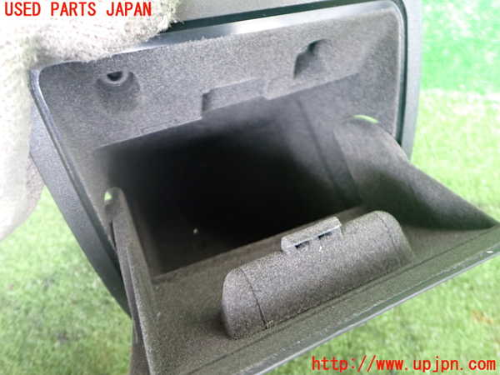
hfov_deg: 60.0
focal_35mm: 30
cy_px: 188
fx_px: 433
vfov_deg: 46.8
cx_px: 250
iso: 640
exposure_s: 1/30
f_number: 2.3
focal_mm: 5.4
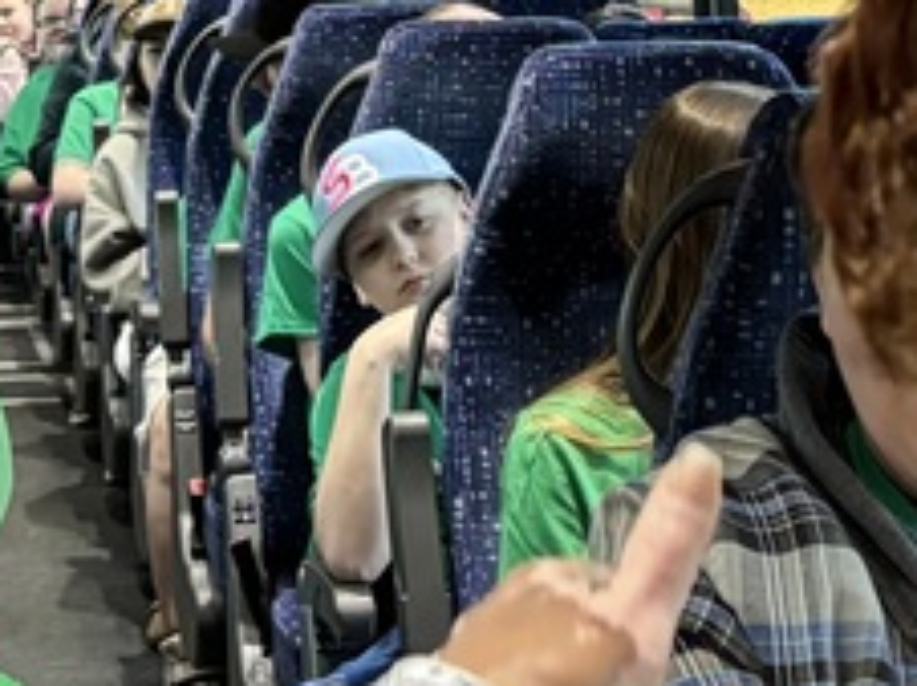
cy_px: -576
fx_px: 3123
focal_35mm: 118
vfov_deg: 11.6
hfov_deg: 16.7
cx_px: 337
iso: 500
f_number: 1.6
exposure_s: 1/45
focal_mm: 5.96
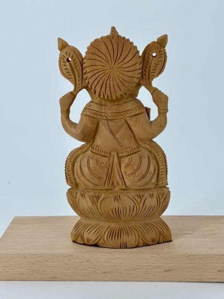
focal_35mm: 52
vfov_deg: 36.8
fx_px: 449
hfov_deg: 28.0
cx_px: 112
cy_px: 150
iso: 32
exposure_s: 1/844
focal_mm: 5.96
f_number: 1.6
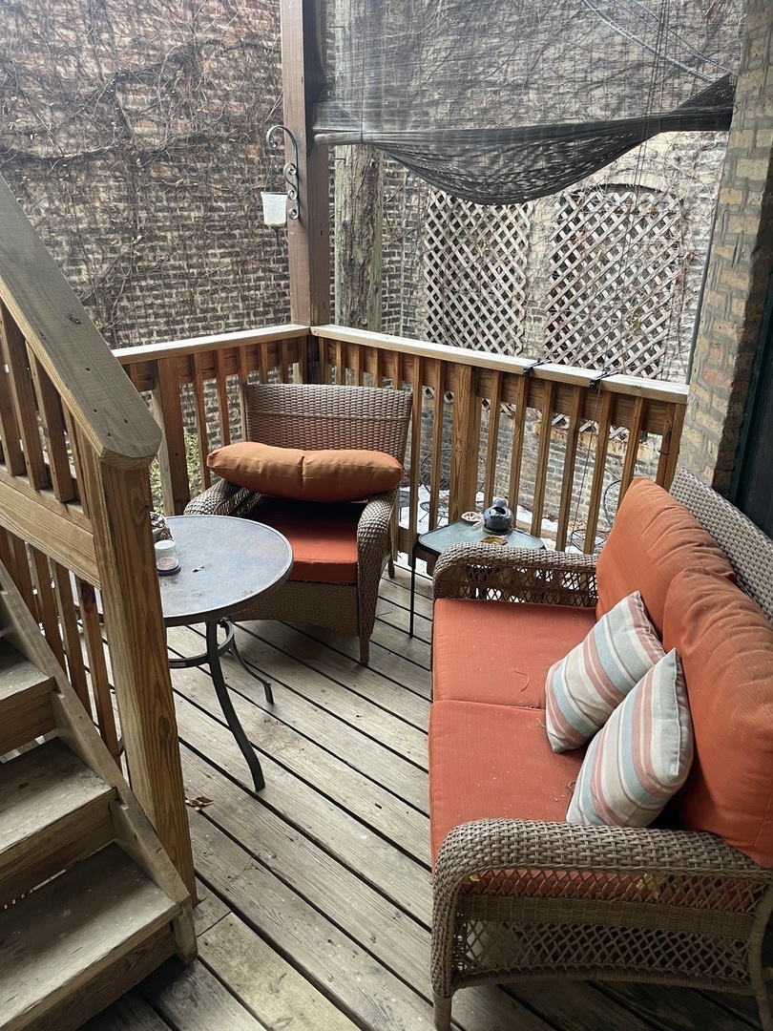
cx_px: 386
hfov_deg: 53.1
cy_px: 516
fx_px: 774
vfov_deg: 67.3
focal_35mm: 26
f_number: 1.6
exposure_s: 1/60
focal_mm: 4.2
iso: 125
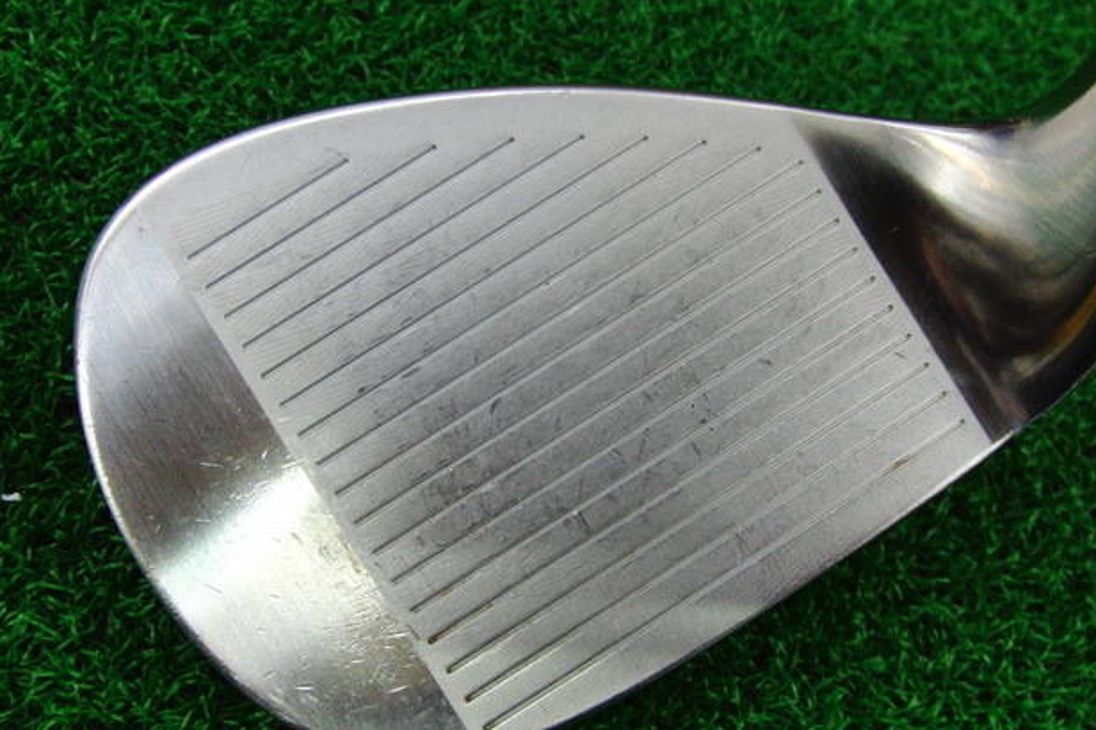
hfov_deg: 48.5
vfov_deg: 33.3
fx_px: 1217
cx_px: 537
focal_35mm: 40
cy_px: 397
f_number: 3.6
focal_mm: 6.42
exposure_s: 1/60
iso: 400
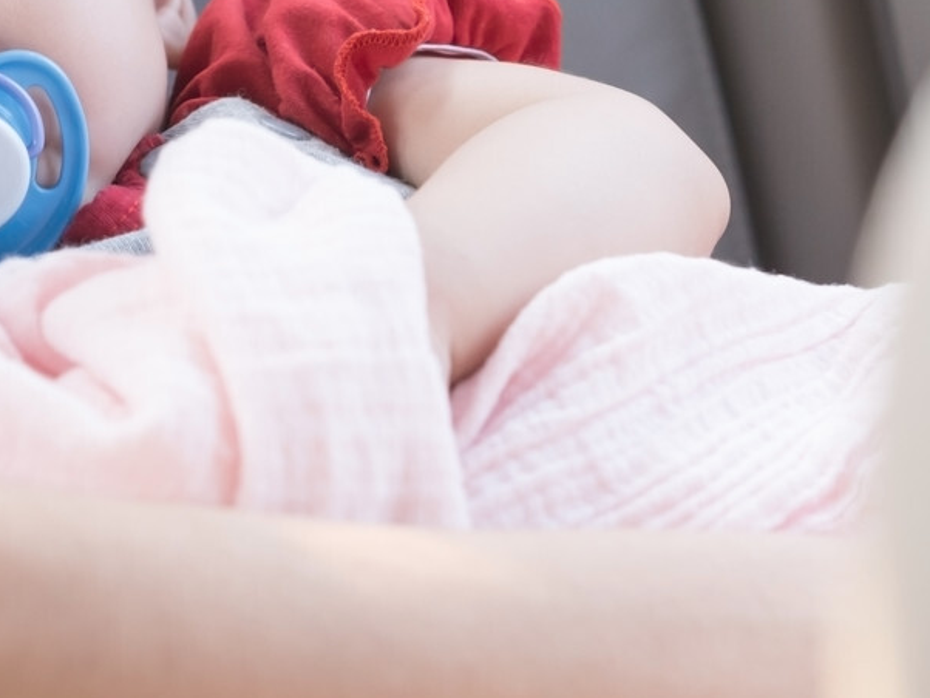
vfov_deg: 9.7
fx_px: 4112
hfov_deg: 12.9
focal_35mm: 153
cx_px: 263
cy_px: 139
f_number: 4
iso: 800
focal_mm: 45
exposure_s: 1/60
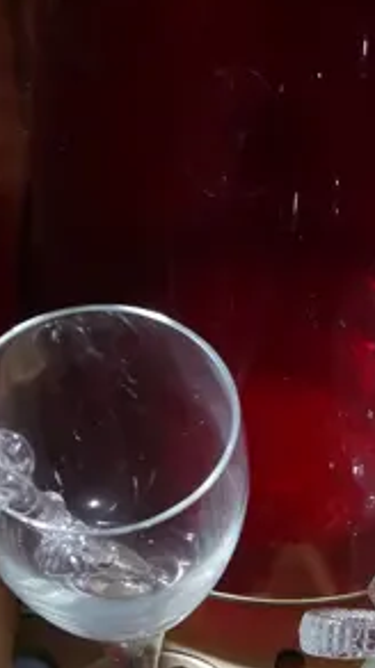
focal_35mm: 130
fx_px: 2301
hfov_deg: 9.1
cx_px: 577
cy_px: 666
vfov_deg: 16.2
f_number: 4
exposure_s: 1/60
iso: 400
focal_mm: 17
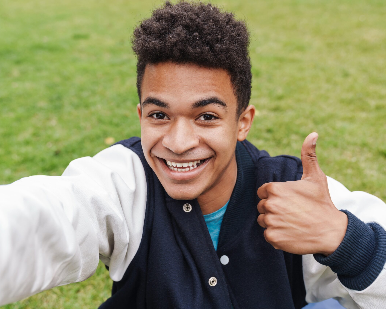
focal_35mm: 43
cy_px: 155
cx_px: 190
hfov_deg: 42.9
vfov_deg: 34.9
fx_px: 491
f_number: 3.5
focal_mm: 38
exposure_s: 1/200
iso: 400
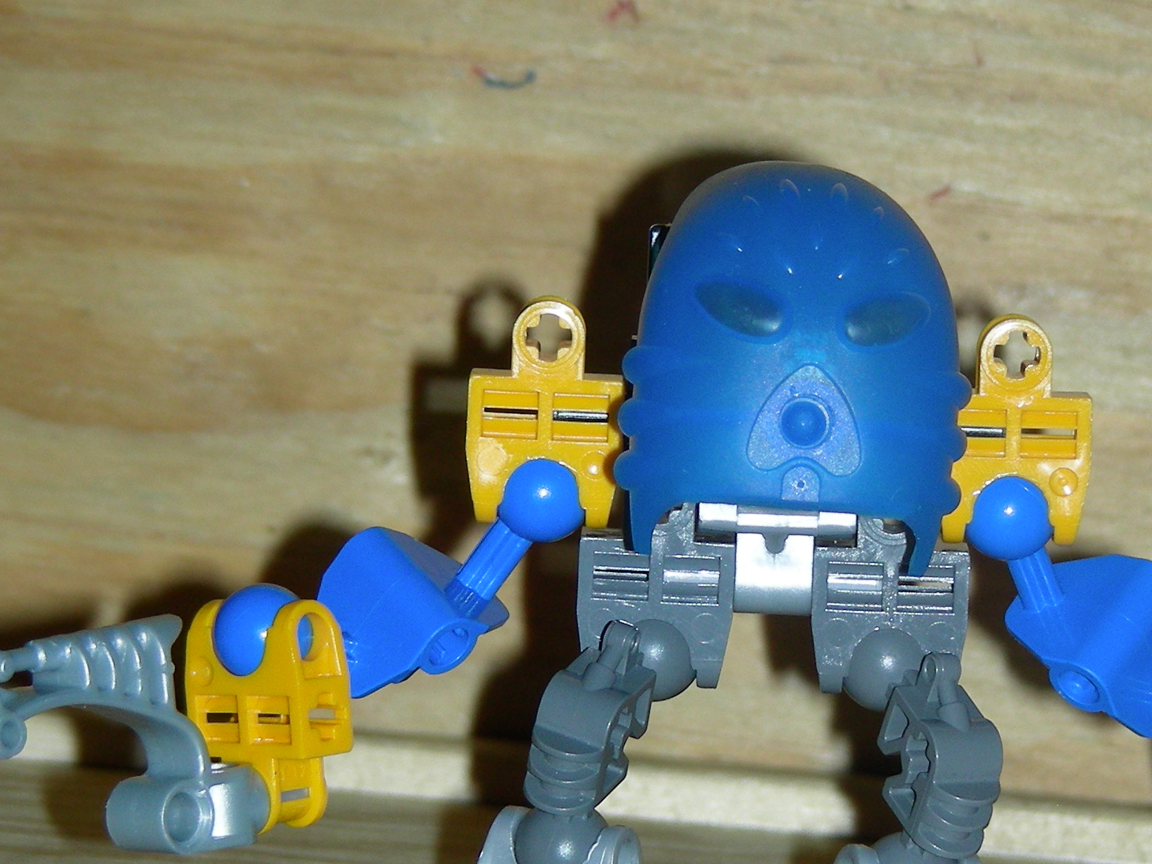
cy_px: 568
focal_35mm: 189
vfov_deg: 7.9
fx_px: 6290
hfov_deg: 10.5
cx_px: 723
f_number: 3.5
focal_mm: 18.9
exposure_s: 1/120
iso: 50
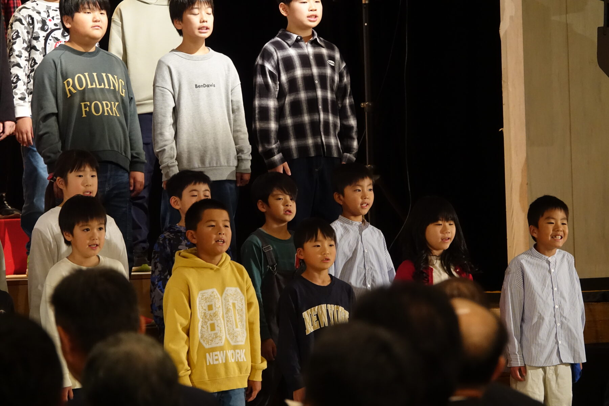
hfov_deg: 7.7
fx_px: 4499
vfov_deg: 5.2
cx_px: 304
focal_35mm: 266
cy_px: 203
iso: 1600
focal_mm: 97.49
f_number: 4
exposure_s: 1/100
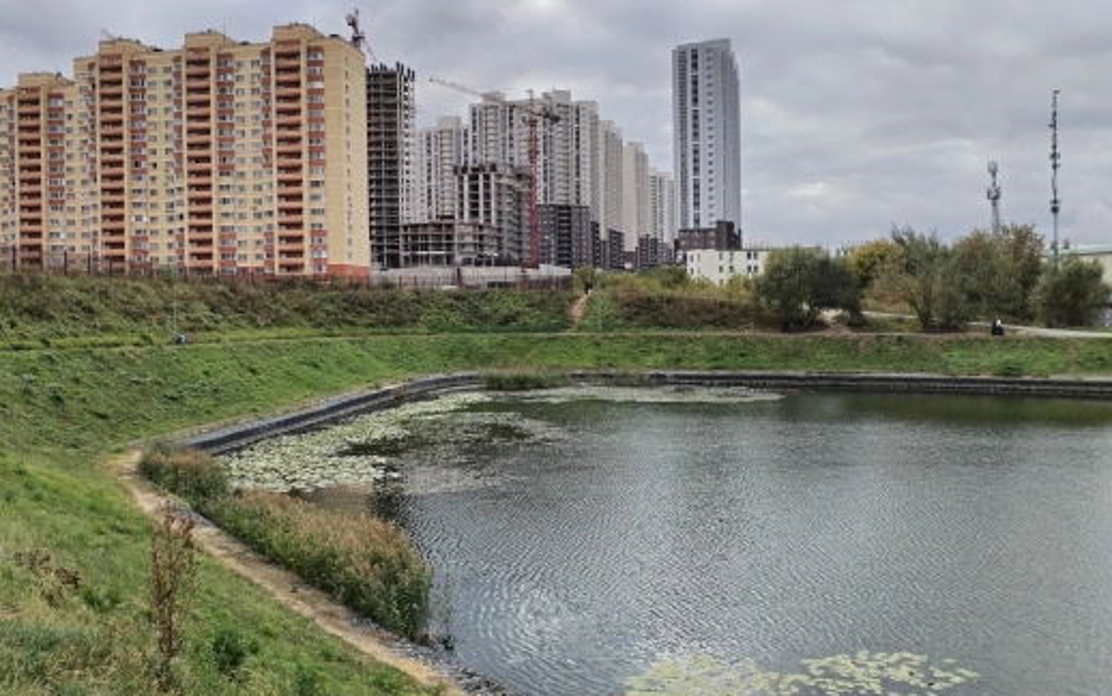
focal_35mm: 37
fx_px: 1122
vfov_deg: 34.4
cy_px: 296
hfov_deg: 52.6
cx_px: 479
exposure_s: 1/912
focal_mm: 4.75
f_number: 1.8
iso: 100
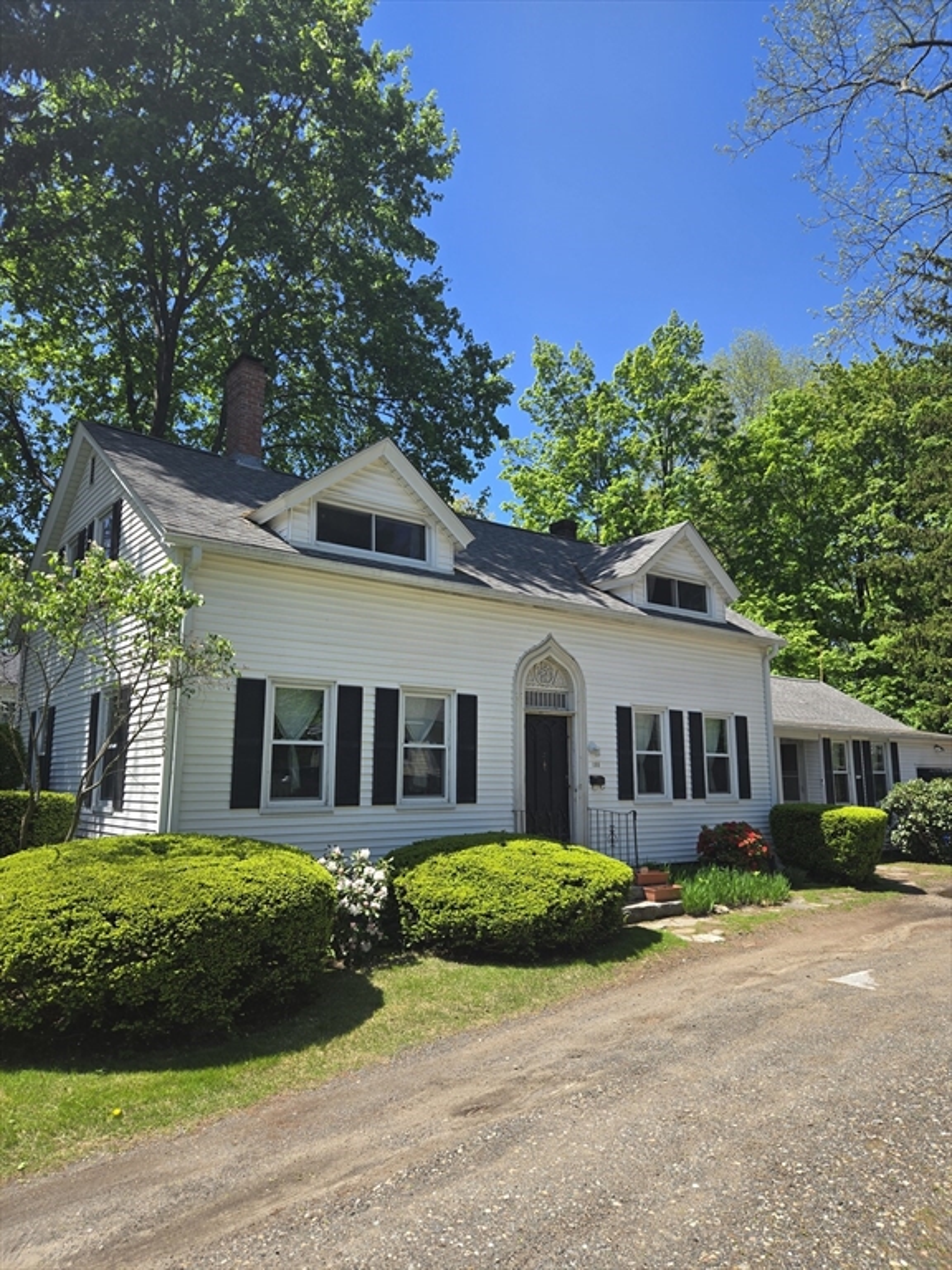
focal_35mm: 23
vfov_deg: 73.9
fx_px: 843
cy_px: 635
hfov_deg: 58.9
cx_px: 476
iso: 25
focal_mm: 5.4
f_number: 1.8
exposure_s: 1/1105
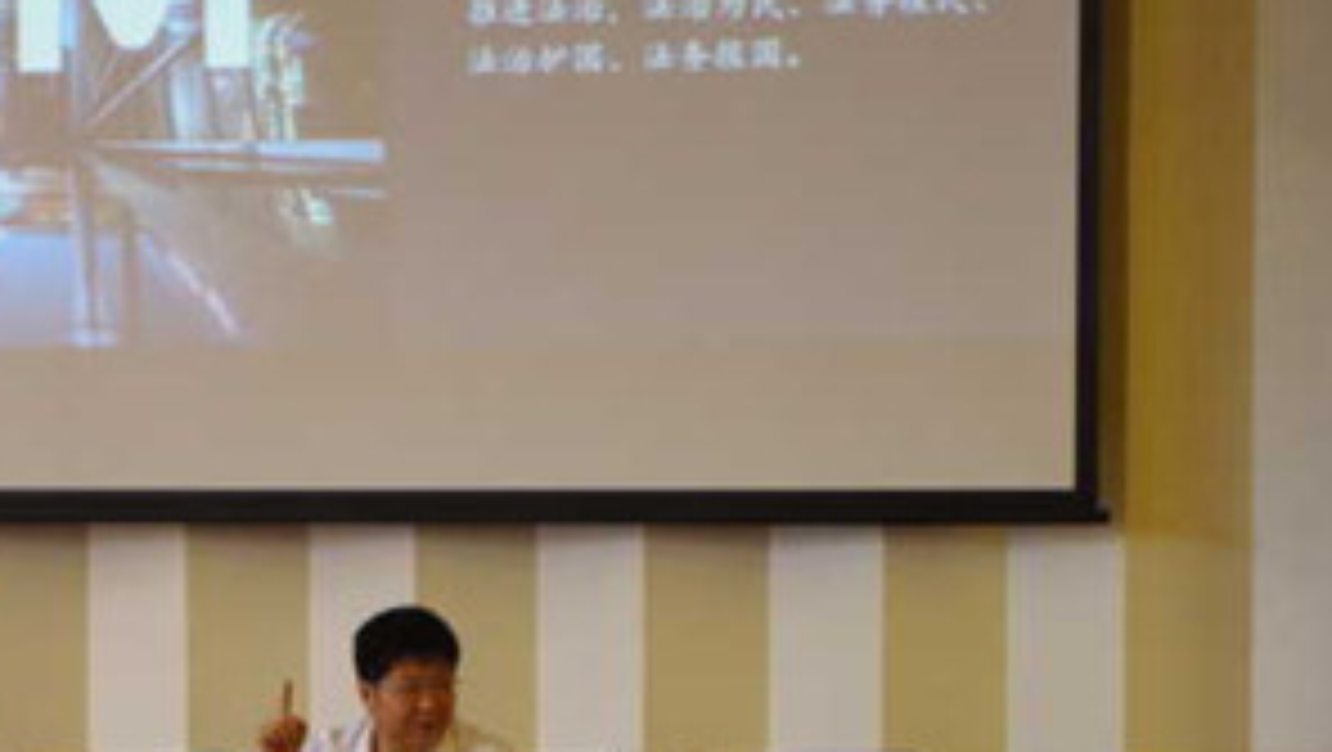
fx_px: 5125
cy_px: 723
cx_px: 378
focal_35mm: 145
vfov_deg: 8.3
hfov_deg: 14.8
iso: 3200
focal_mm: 55
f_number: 5.6
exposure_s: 1/100
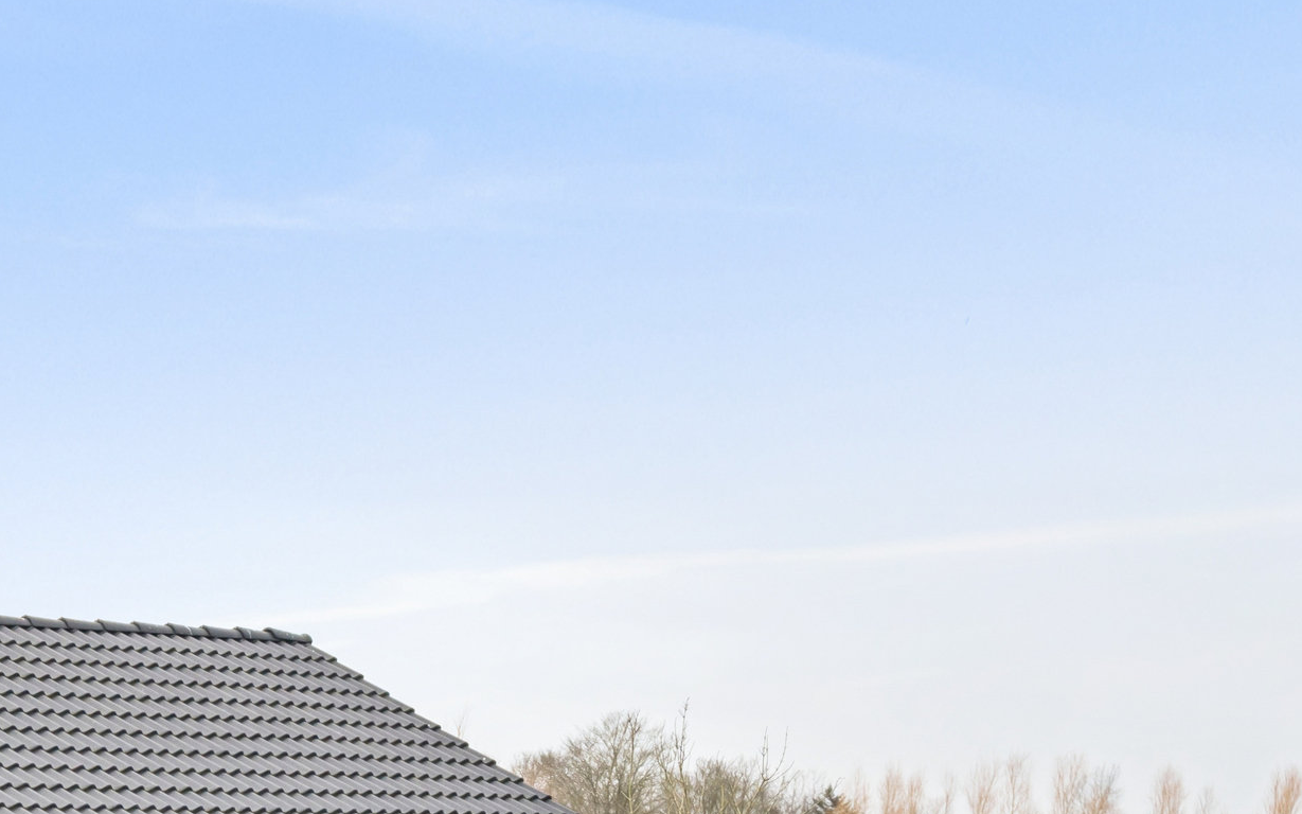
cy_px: 930
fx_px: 3442
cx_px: 138
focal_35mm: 97
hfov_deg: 21.0
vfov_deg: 13.2
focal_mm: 26
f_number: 4
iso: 320
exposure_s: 1/1250
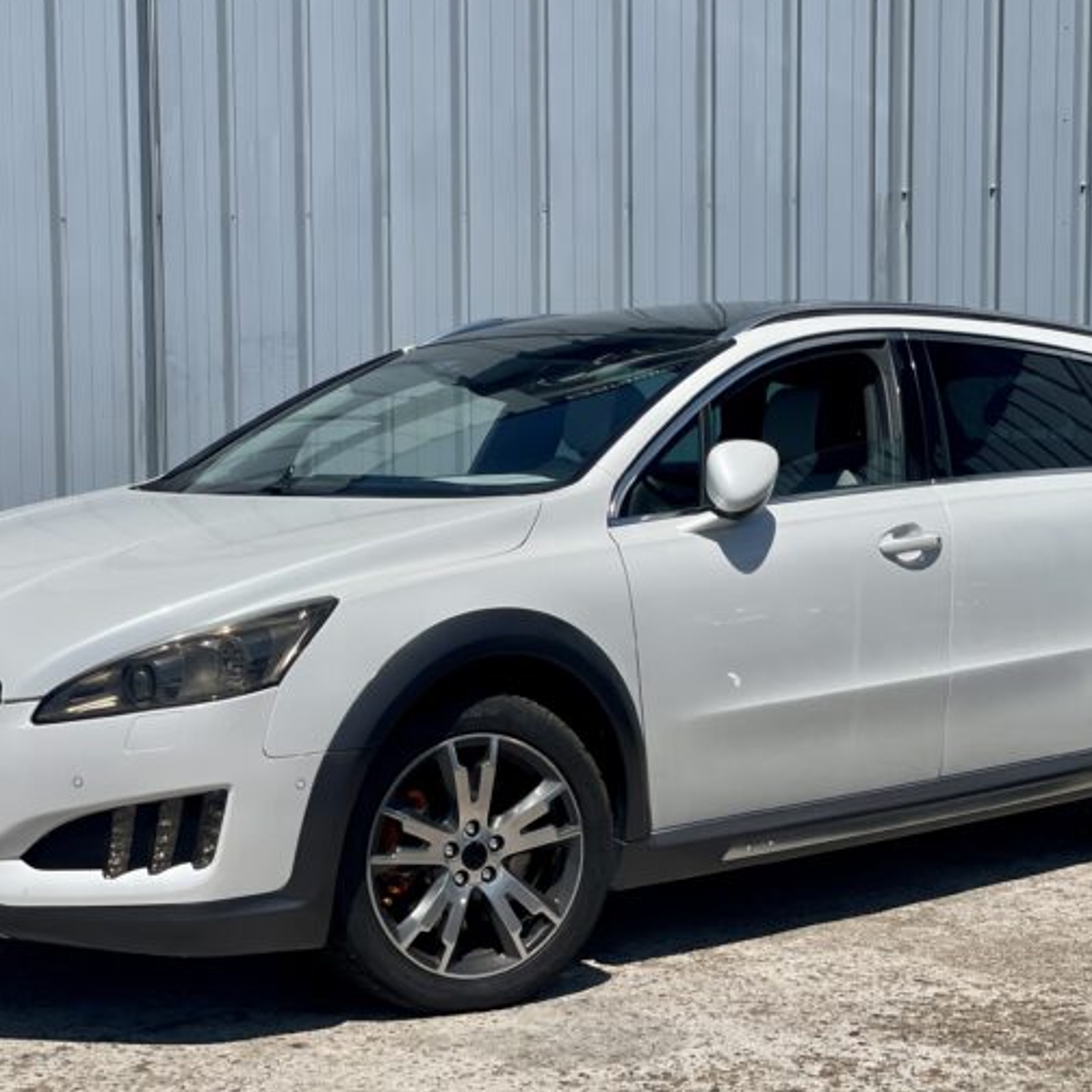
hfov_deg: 23.7
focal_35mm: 73
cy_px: 566
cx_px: 555
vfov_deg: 23.7
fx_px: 2605
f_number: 2
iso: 32
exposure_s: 1/4348
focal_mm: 6
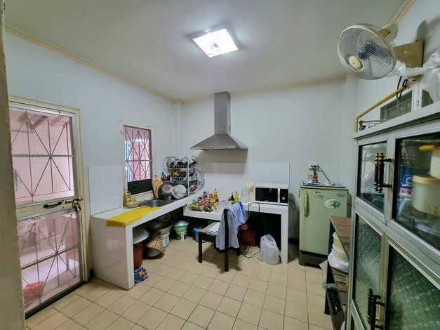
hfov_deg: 106.2
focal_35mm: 13
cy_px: 165
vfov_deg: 89.9
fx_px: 165
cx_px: 220
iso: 640
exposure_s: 1/33
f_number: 2.2
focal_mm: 2.2
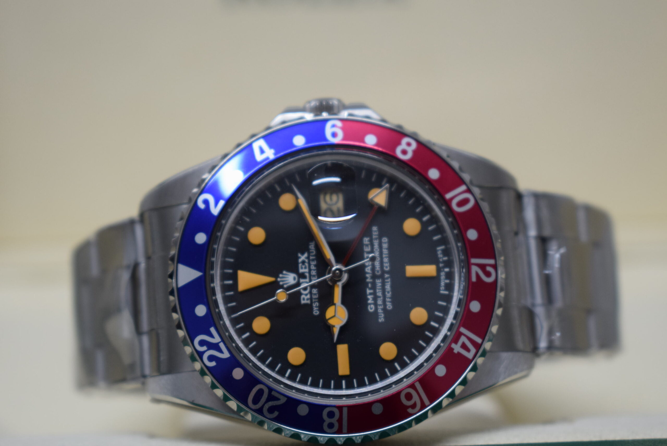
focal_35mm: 78
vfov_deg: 17.5
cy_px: 223
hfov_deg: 26.0
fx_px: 1446
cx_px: 334
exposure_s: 1/60
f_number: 5.6
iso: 720
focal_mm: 52
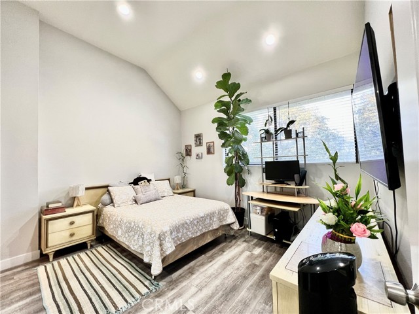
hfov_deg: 106.2
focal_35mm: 13
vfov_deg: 89.9
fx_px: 157
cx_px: 210
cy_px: 157
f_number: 1.8
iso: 200
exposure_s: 1/120
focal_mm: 1.57
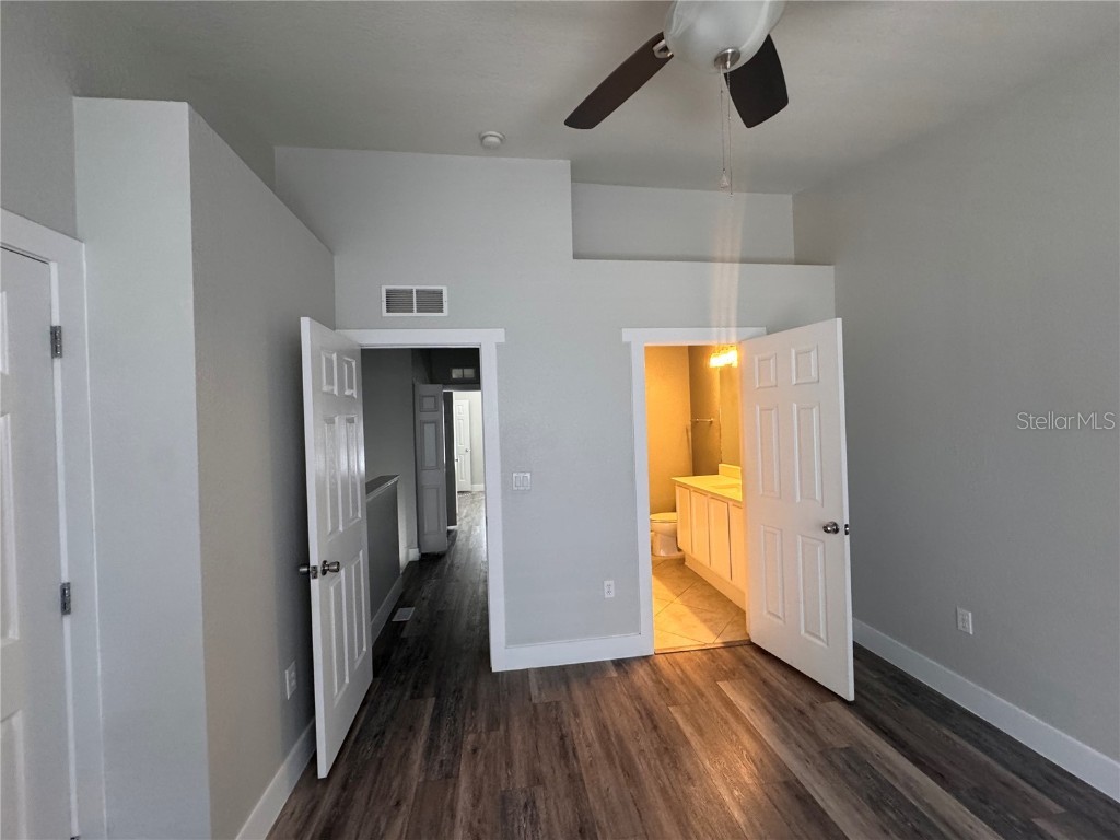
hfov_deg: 102.1
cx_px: 560
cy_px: 420
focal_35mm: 14
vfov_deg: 85.7
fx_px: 453
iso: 320
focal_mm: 2.22
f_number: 2.2
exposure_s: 1/60
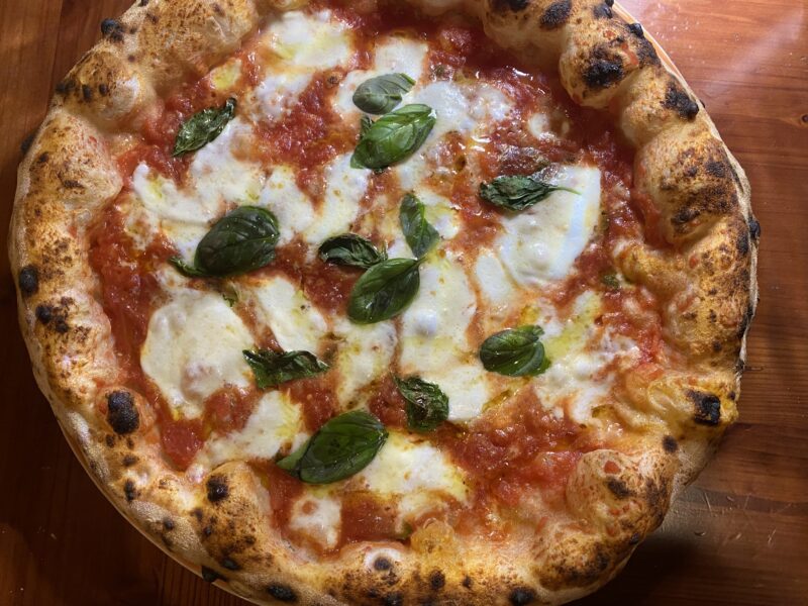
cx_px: 404
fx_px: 607
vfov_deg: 53.1
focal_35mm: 26
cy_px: 303
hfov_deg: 67.3
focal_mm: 4.25
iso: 160
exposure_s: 1/50
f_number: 1.8
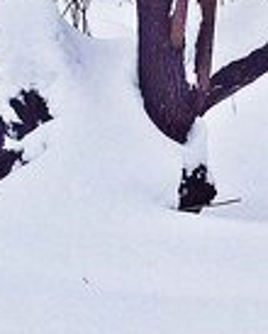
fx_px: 1800
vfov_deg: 10.4
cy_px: -91
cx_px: -565
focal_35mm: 182
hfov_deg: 7.4
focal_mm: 4.3
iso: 100
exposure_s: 1/500
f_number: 4
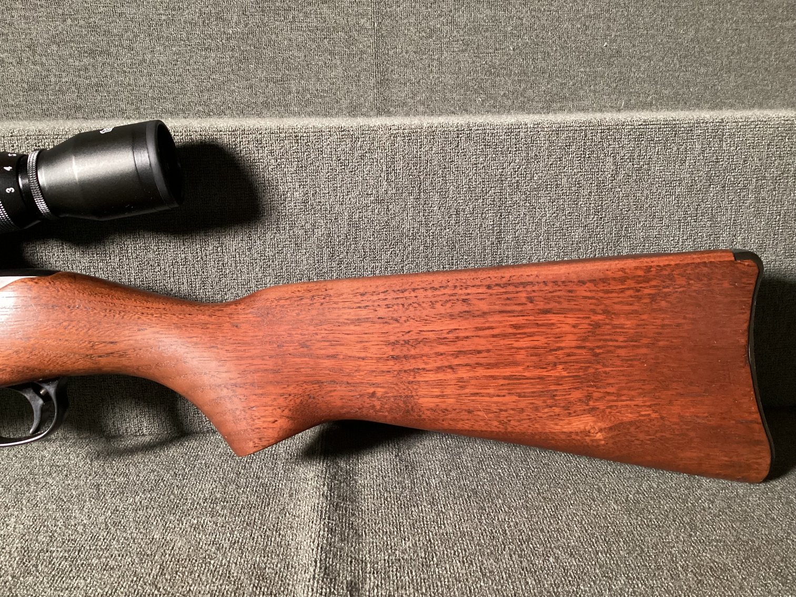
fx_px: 713
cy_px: 298
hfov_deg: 58.3
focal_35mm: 31
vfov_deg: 45.4
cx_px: 398
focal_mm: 3.3
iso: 320
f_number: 2.4
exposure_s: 1/30
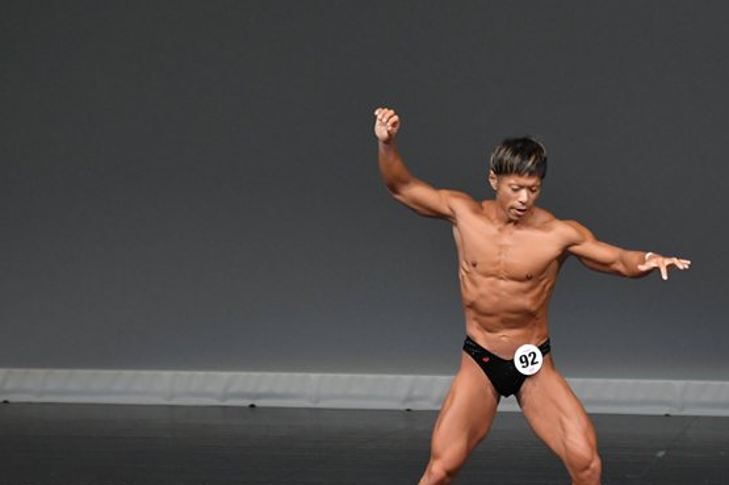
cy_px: 326
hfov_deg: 4.7
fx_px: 8902
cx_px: 497
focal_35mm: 440
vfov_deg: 3.1
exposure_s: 1/400
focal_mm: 210
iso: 4000
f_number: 5.6
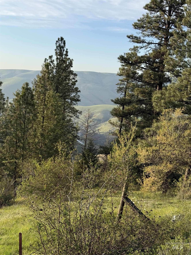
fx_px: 353
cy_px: 128
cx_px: 96
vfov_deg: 39.7
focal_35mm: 48
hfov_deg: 30.3
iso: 100
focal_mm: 6.76
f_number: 1.78
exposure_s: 1/1838
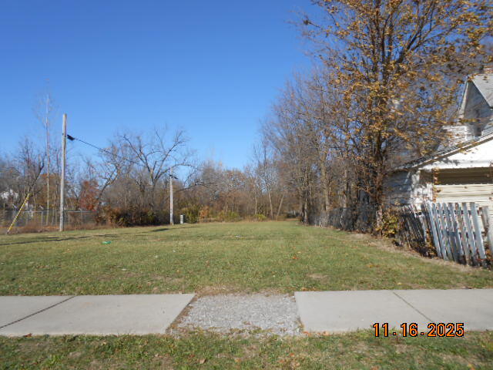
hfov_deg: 67.3
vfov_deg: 53.1
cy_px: 185
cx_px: 246
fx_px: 370
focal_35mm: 26
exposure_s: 1/1000
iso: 80
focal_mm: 4.6
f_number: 3.5
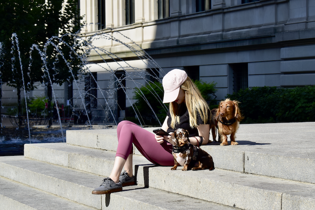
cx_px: 158
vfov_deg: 16.6
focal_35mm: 82
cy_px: 105
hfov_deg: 24.6
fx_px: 722
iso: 100
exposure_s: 1/125
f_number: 13
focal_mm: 55
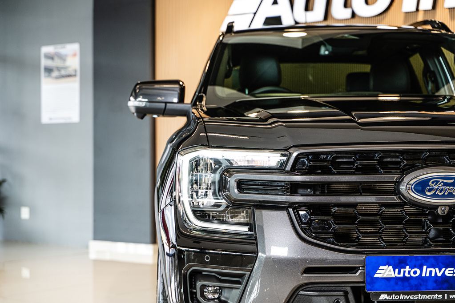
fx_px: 948
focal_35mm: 75
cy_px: 152
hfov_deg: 27.0
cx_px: 228
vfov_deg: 18.2
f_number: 4
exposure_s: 1/125
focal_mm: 75
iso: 1600
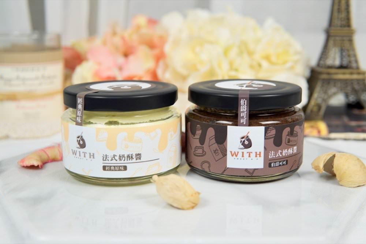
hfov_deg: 43.6
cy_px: 122
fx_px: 458
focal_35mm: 45
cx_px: 183
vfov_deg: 29.9
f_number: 4
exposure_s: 1/60
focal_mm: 30
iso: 100
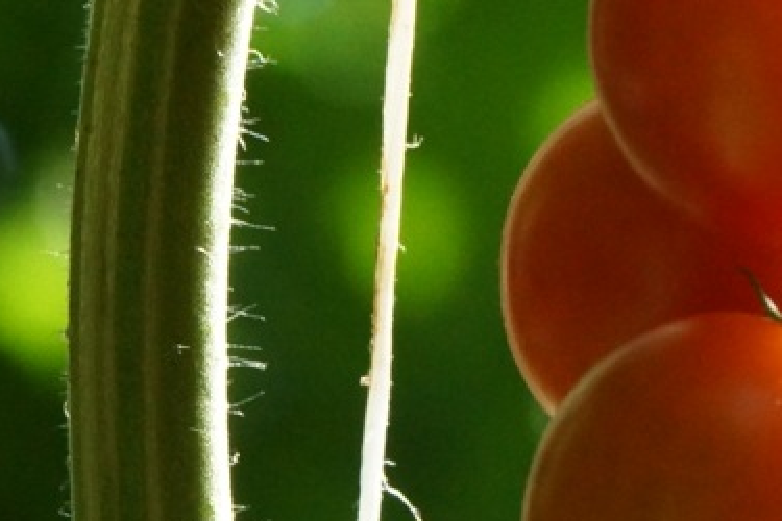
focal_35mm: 820
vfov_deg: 1.7
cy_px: -45
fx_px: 17811
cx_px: 1082
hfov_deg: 2.5
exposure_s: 1/250
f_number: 10
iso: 1250
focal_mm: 160
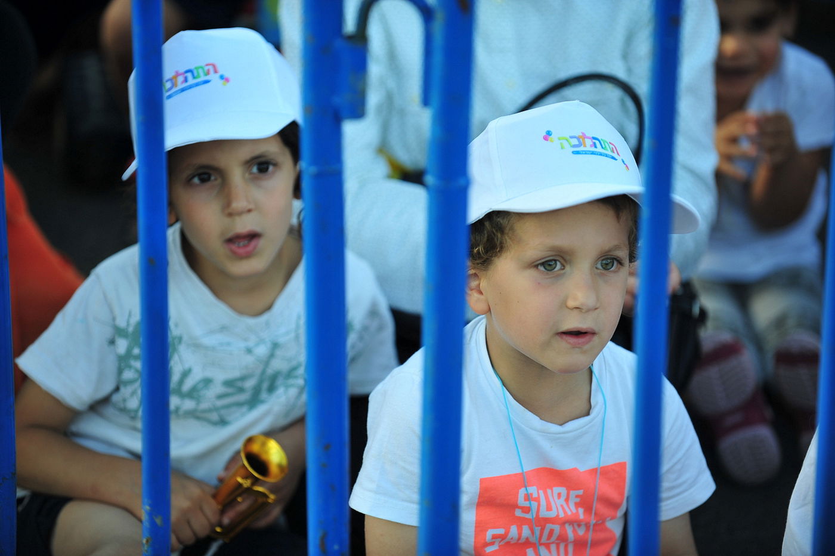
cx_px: 418
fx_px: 3246
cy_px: 278
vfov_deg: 9.8
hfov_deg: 14.7
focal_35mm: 140
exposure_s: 1/320
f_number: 2.8
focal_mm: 140
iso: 250
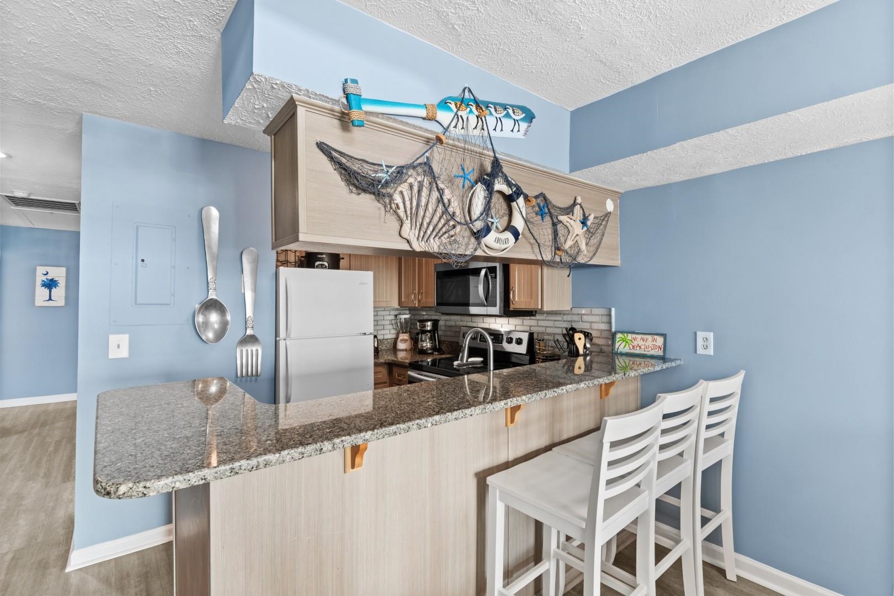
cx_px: 447
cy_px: 298
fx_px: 397
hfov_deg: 96.7
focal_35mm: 16
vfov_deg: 73.7
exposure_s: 1/5
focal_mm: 11
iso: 100
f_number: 4.8
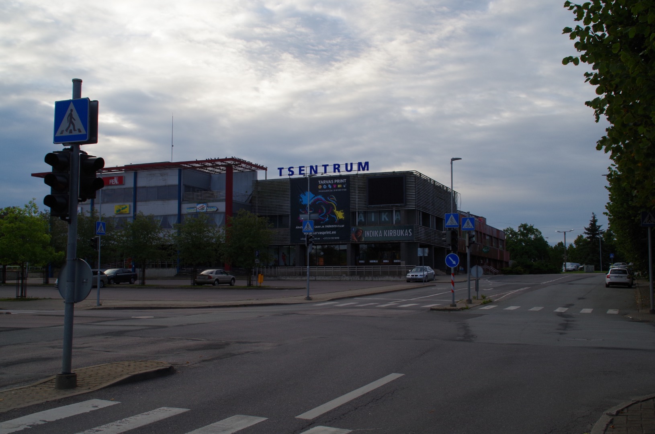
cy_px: 217
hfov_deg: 46.5
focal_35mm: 42
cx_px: 328
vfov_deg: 31.8
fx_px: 763
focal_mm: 28
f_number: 11
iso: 250
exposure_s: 1/125
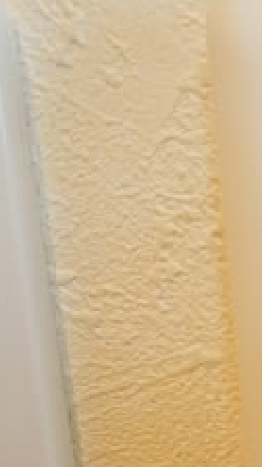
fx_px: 1004
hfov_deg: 11.4
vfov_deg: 25.9
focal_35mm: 81
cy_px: 347
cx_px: 693
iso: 1250
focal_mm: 16
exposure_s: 1/160
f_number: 4
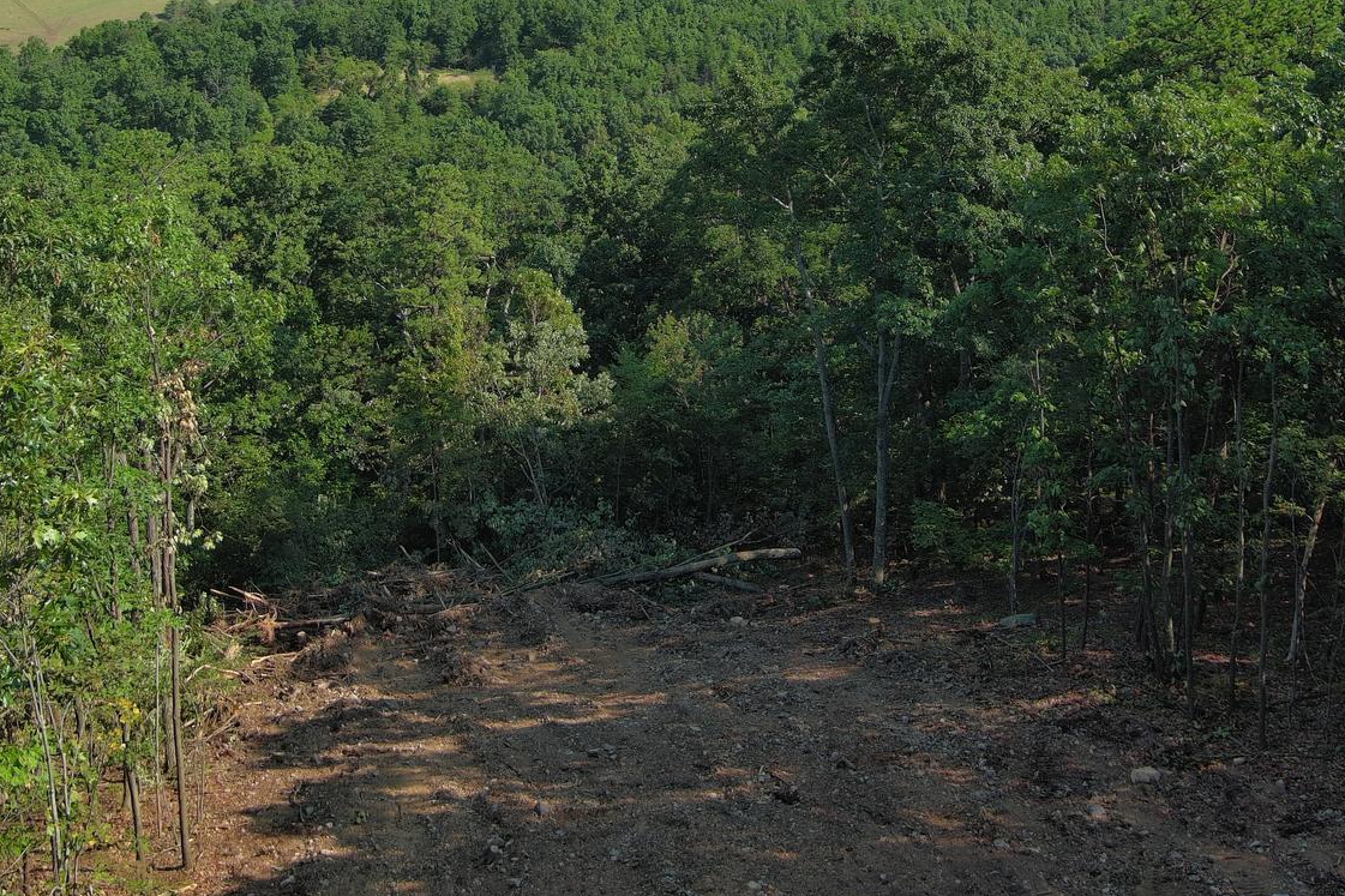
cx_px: 665
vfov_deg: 24.9
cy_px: 125
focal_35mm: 53
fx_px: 1980
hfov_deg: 37.5
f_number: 2.8
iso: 100
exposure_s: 1/875
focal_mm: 10.57
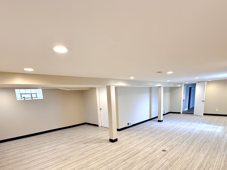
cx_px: 111
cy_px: 120
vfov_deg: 63.4
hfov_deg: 81.7
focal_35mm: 20
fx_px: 131
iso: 250
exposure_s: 1/120
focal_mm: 2.22
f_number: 2.2
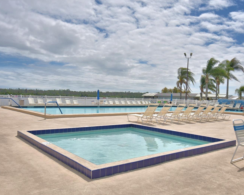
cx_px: 132
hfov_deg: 57.1
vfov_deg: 47.1
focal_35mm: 31
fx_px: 224
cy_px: 97
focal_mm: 18
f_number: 5.6
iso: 100
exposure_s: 1/2000
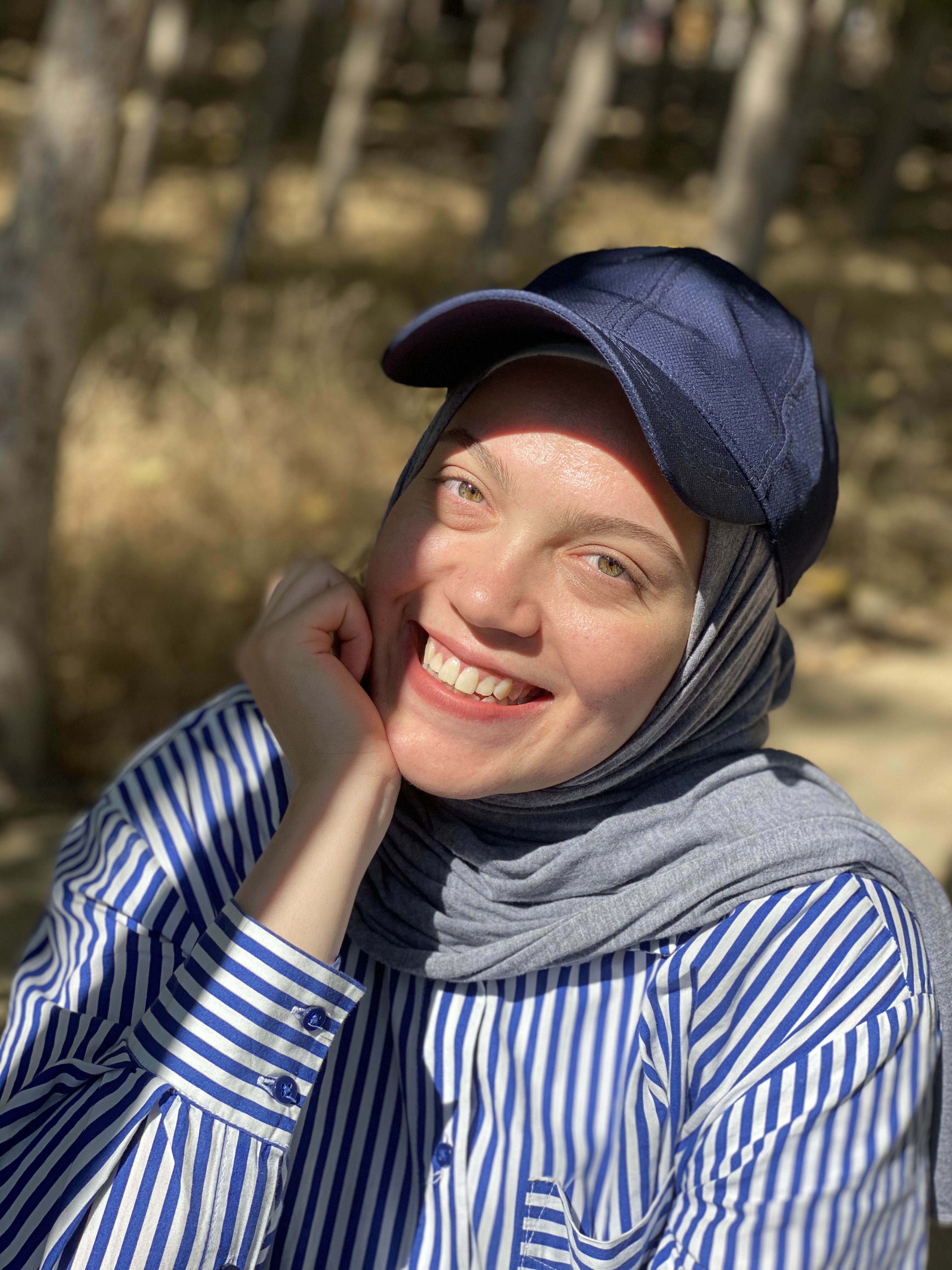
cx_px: 476
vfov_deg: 36.8
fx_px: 1907
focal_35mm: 52
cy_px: 635
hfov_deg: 28.0
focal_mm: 6
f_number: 2
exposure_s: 1/1295
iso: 20
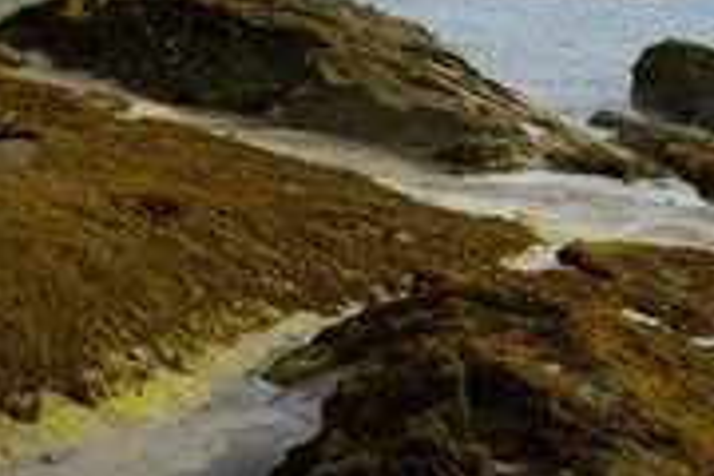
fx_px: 1111
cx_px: -99
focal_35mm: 56
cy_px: -63
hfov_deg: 31.1
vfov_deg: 22.6
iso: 200
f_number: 11
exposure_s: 1/250
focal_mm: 24
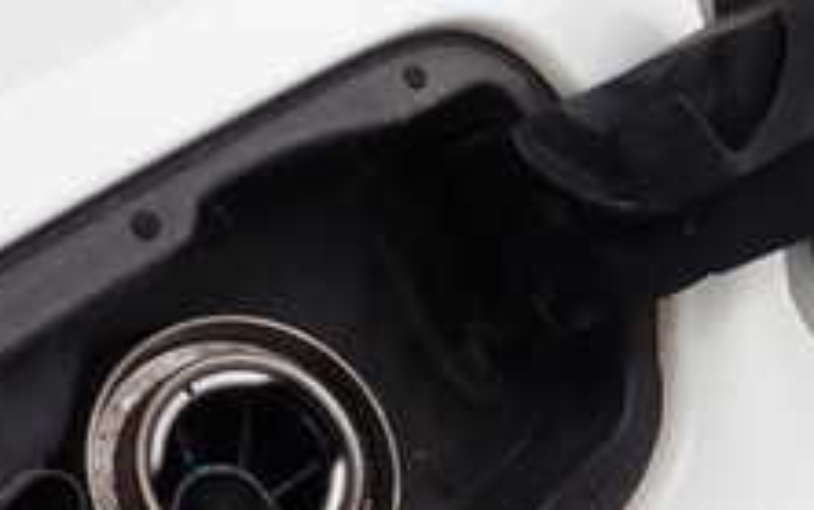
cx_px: 781
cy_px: 297
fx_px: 1909
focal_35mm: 86
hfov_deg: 23.2
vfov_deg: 15.2
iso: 100
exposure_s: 1/100
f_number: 3.2
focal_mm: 5.4
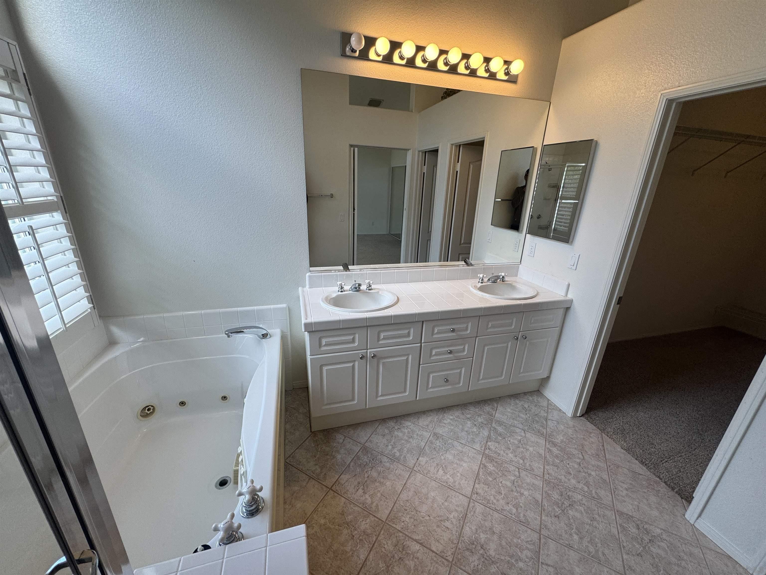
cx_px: 383
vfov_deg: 85.7
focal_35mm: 14
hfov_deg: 102.1
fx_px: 310
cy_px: 288
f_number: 2.2
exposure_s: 1/120
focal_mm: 2.22
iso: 80
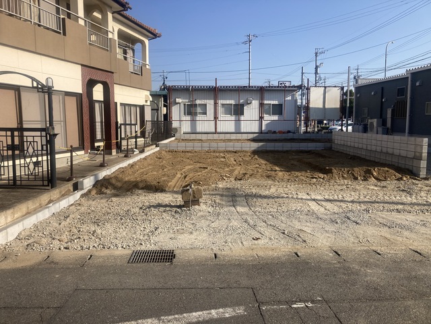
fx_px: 349
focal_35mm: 28
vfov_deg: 49.7
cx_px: 216
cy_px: 162
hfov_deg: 63.4
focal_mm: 3.99
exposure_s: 1/2000
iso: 20
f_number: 1.8
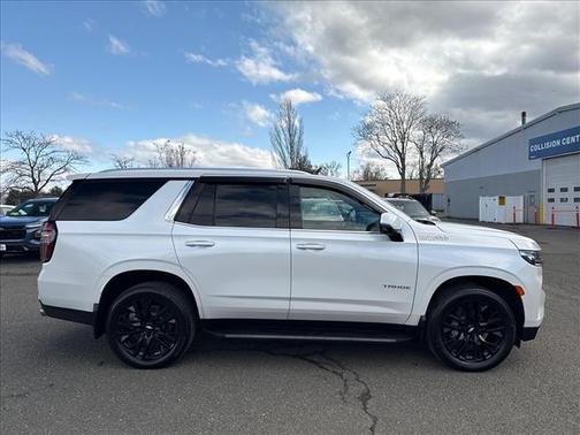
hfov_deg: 71.6
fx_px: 402
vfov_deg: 56.8
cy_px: 218
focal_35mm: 24
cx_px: 290
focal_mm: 6.76
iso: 100
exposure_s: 1/1855
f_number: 1.78
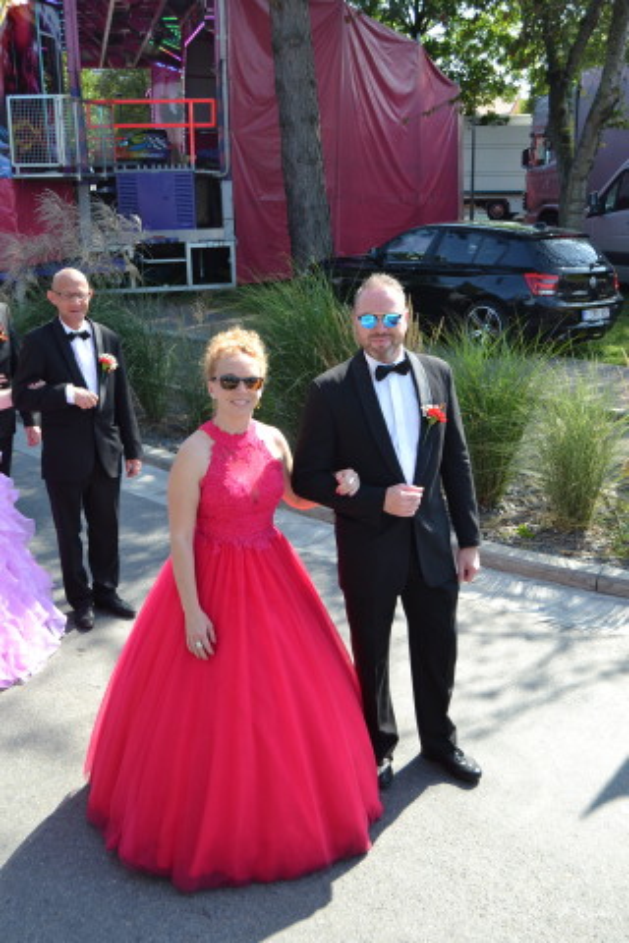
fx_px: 943
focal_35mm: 36
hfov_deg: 36.9
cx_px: 314
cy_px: 472
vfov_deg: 53.1
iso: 100
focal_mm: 24
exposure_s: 1/125
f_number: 5.6
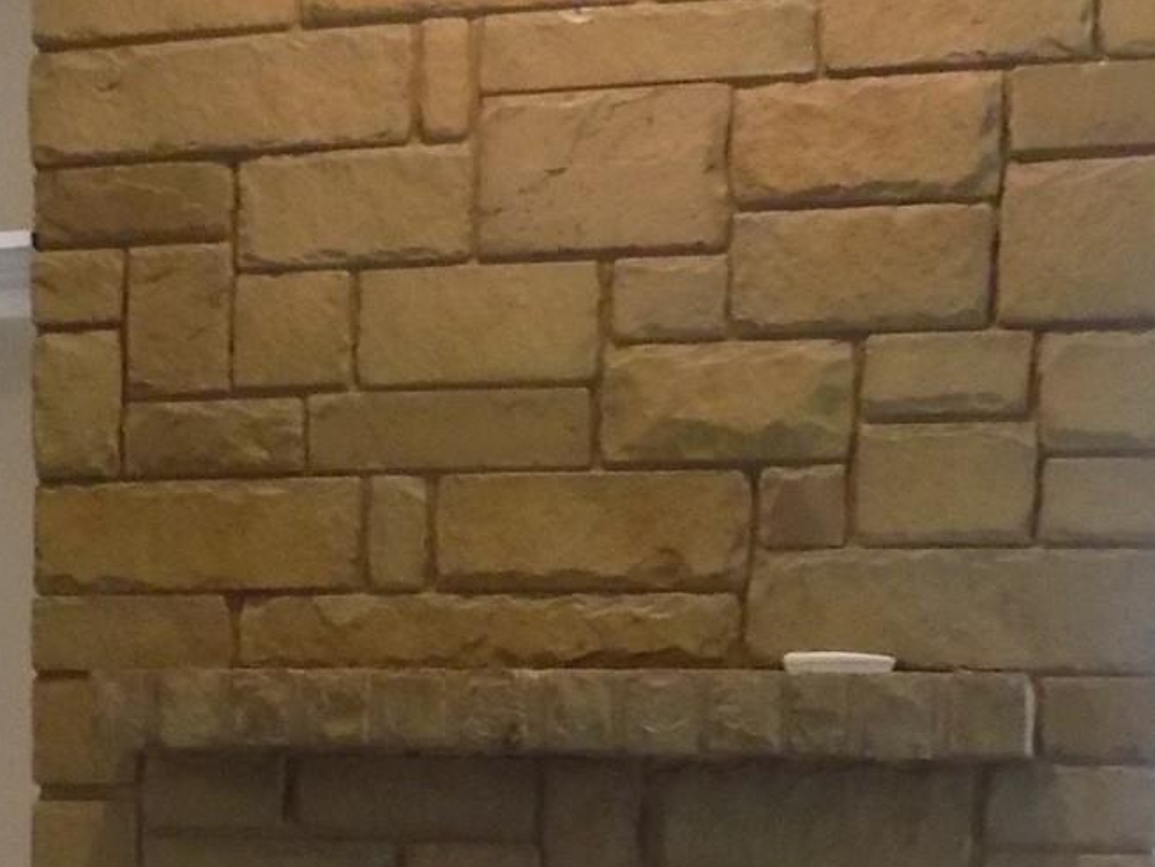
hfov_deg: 26.9
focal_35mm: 72
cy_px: 1100
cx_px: 403
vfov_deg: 19.1
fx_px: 2403
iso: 400
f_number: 3.1
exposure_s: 1/10
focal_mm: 4
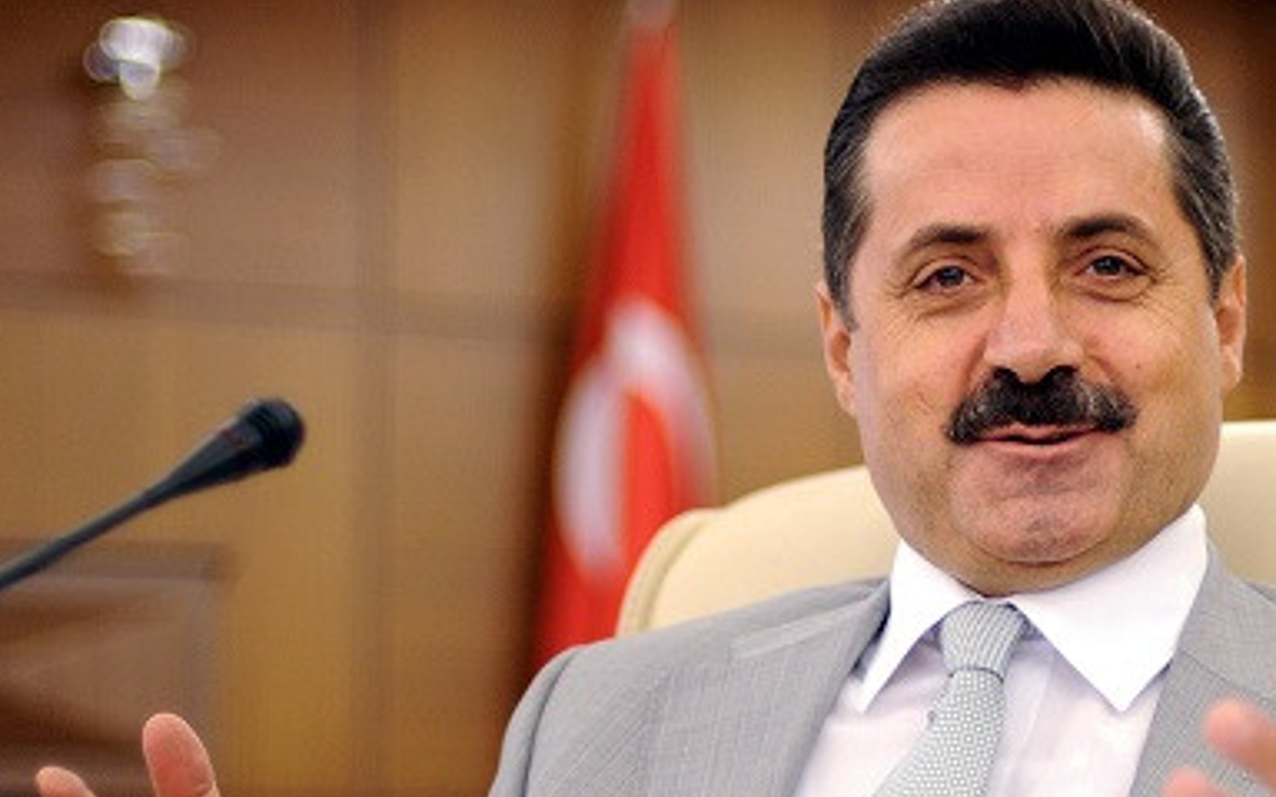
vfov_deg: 17.8
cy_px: 525
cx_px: 867
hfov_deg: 28.0
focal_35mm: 73
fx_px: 2539
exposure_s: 1/320
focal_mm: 50
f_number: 1.4
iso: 1000
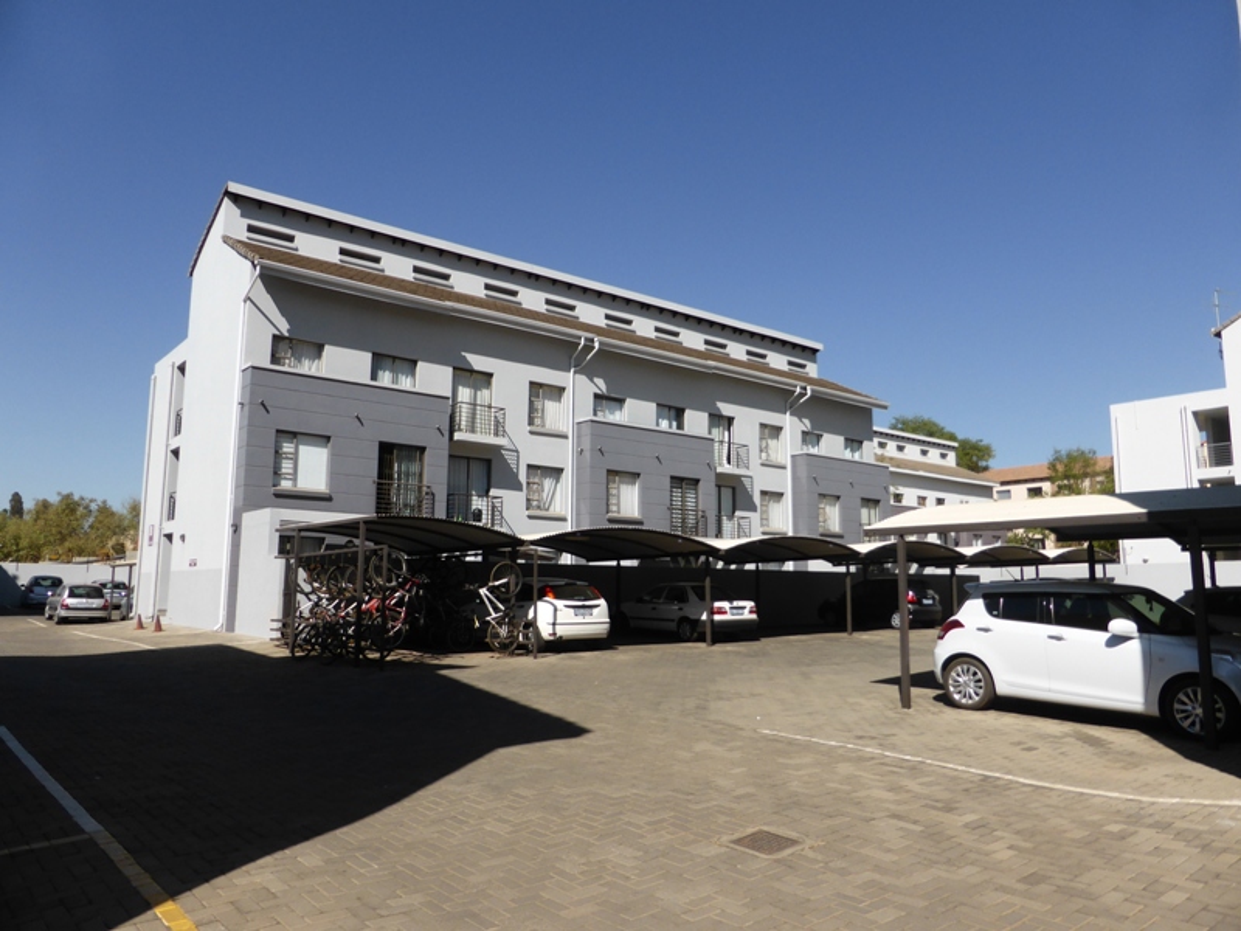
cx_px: 620
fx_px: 896
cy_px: 466
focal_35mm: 25
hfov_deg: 69.4
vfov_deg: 54.9
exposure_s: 1/1300
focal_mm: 4.3
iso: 100
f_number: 3.3
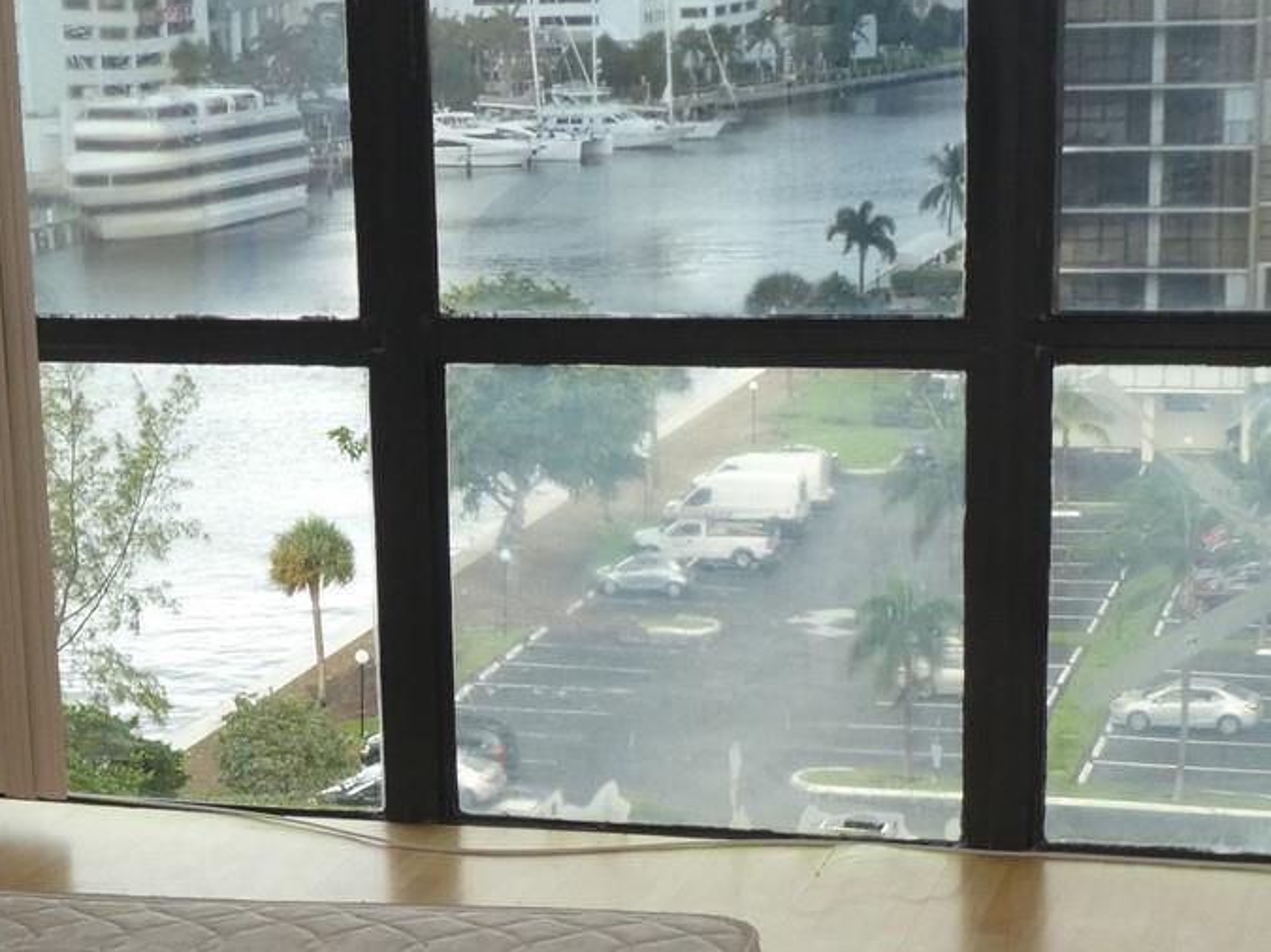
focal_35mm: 83
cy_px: 790
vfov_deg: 17.6
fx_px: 3047
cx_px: 371
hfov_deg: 23.4
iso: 250
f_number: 3.7
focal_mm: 6.3
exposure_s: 1/125
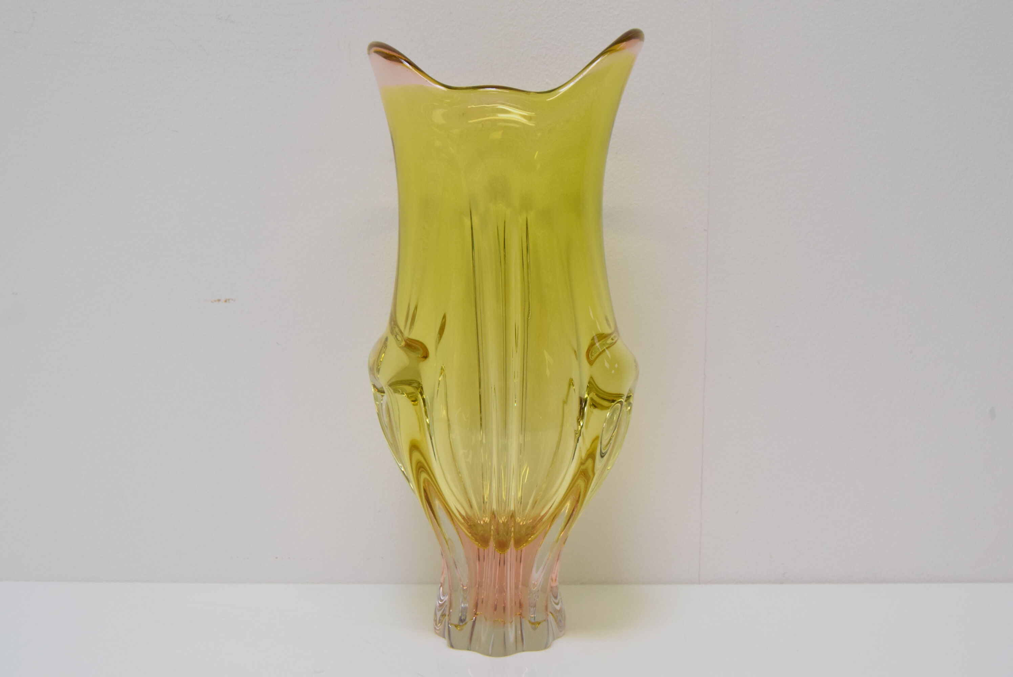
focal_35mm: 45
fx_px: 1267
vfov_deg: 29.9
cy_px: 338
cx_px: 506
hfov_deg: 43.6
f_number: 7.1
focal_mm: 30
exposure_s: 1/200
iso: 1600
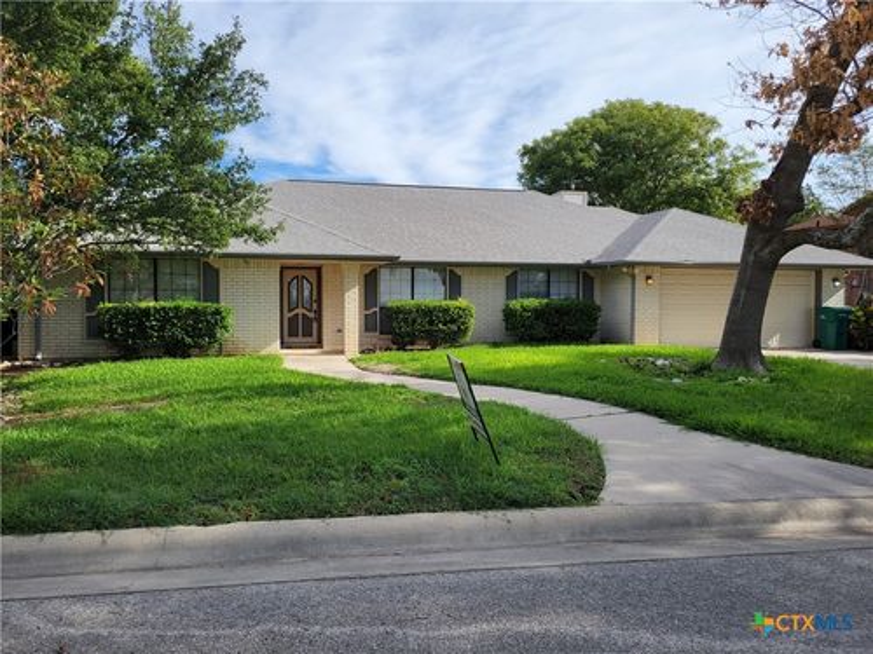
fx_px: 656
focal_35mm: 26
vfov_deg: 53.1
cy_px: 327
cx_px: 436
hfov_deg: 67.3
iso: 40
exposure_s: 1/1884
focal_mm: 5.4
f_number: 1.8
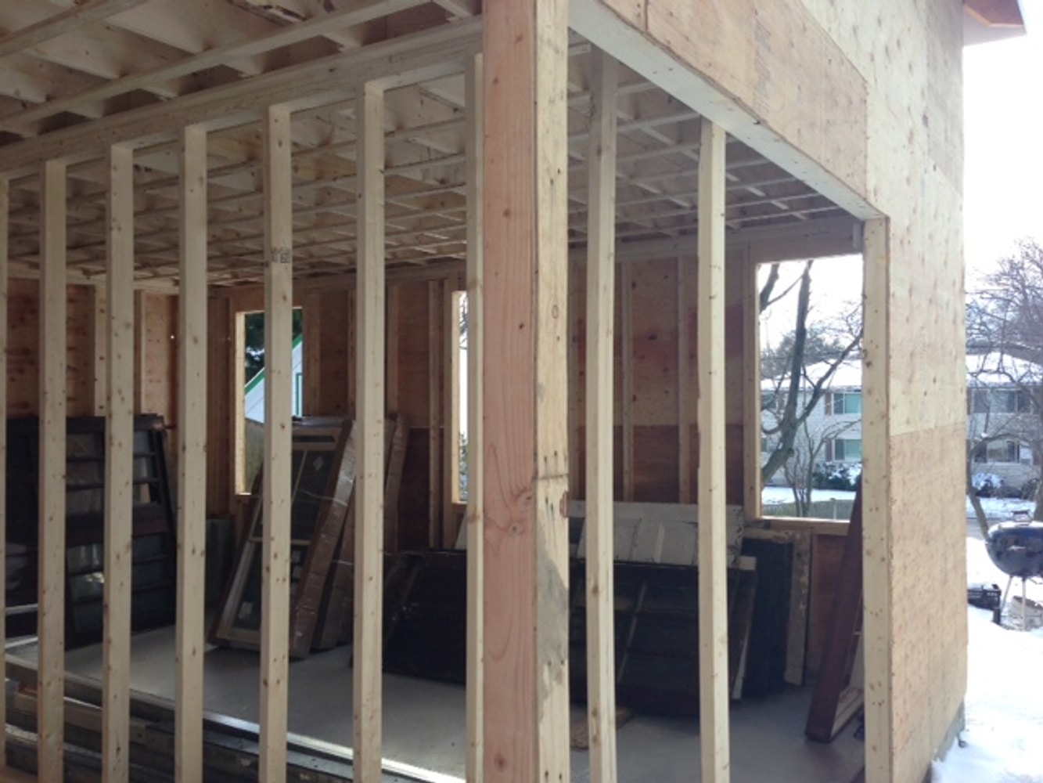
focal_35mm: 33
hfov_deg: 55.3
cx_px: 522
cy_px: 392
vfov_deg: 43.0
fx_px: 994
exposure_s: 1/259
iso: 50
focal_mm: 4.13
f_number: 2.4
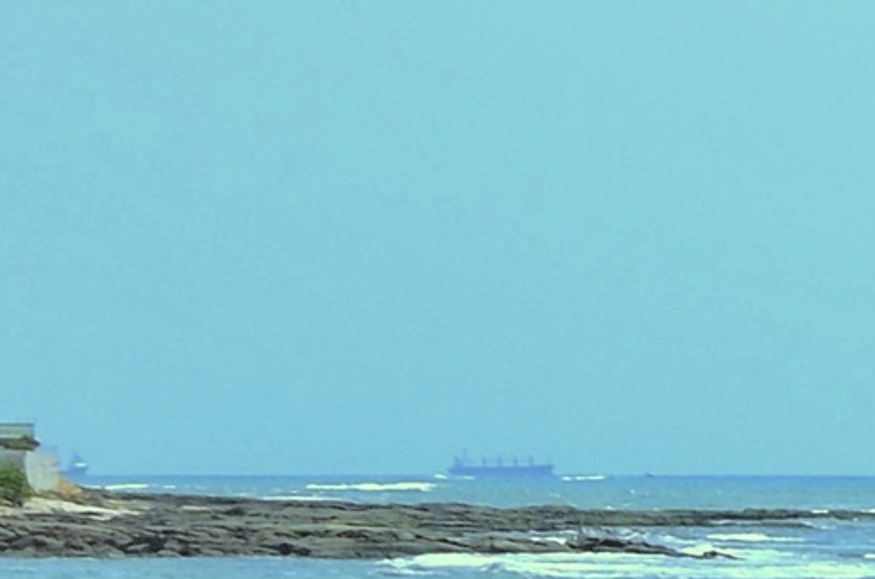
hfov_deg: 7.0
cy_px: 1284
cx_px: 2787
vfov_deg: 5.1
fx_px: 6329
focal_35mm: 261
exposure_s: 1/250
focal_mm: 24
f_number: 8
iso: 100
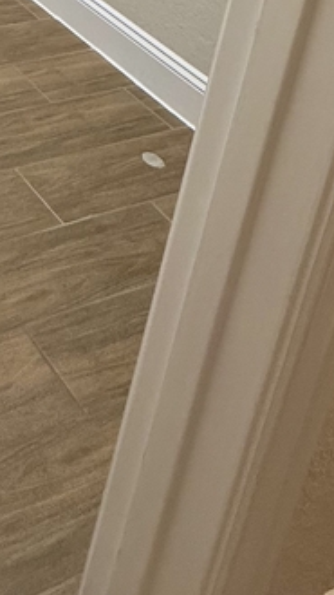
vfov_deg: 29.9
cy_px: -235
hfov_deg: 18.7
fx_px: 787
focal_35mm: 50
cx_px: -265
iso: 200
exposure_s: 1/60
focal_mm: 2.22
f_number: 2.2
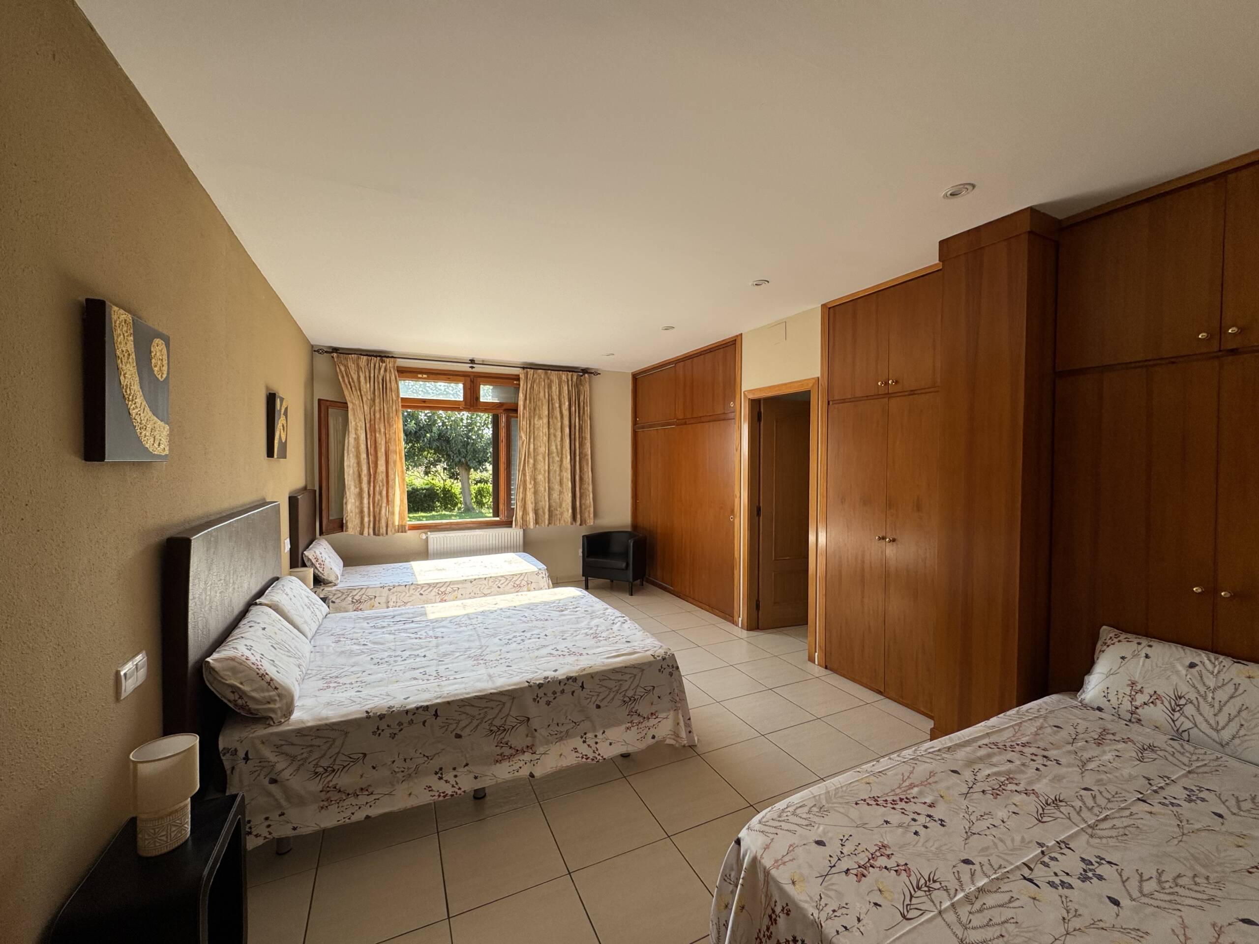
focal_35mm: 14
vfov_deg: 85.7
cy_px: 472
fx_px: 509
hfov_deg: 102.1
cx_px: 630
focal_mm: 2.22
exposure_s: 1/299
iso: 40
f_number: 2.2
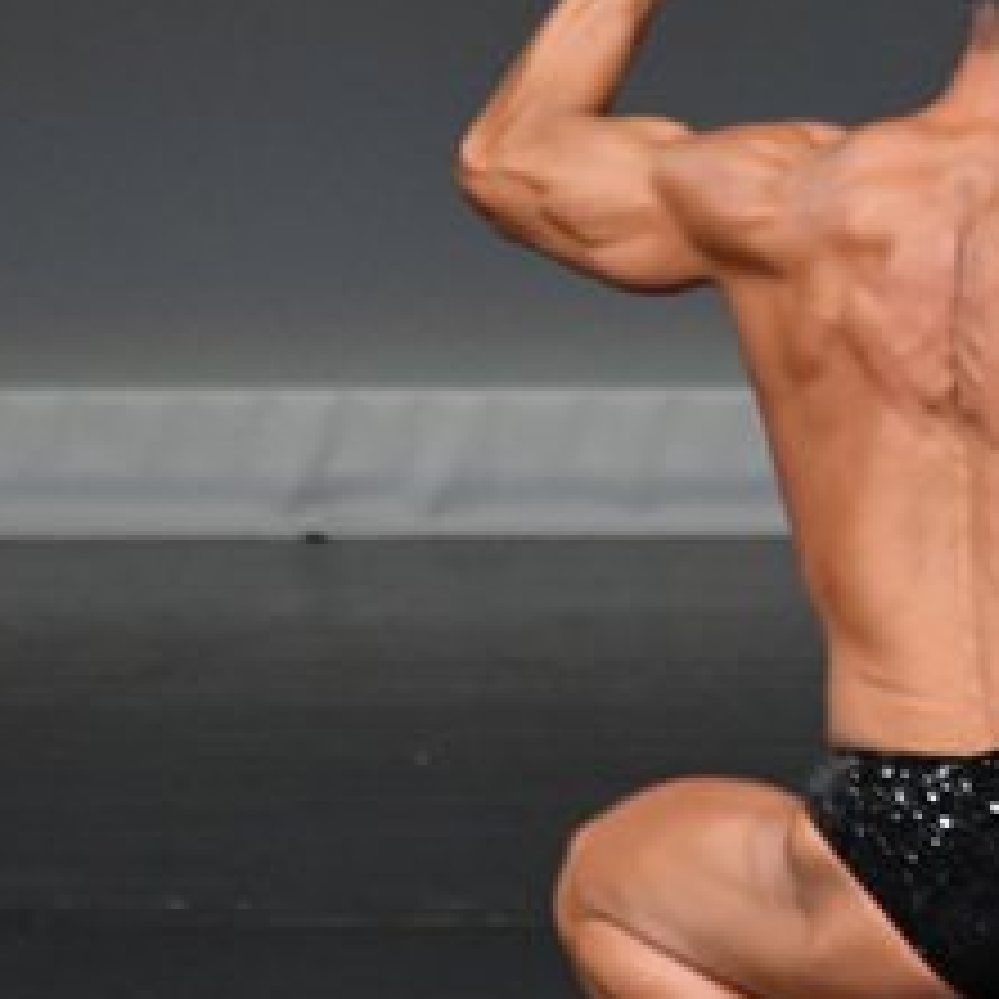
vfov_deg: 1.3
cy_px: 414
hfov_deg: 1.3
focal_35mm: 1333
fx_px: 43523
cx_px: 1546
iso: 4000
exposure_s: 1/400
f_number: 5.6
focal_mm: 300
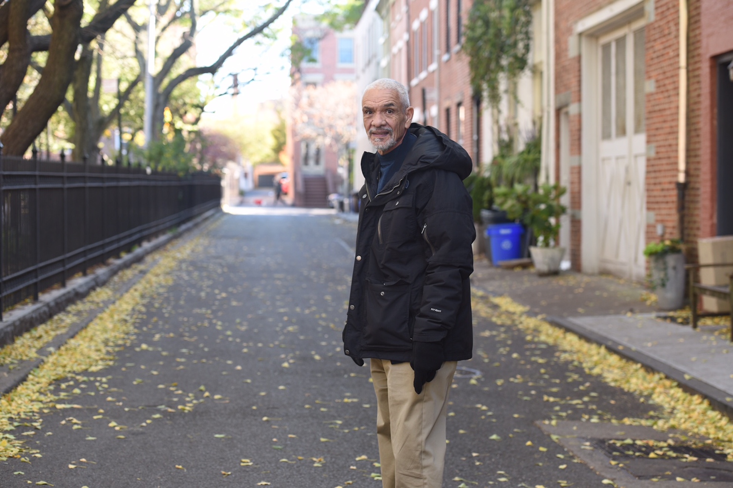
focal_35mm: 70
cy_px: 244
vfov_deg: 19.5
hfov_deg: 28.8
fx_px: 1425
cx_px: 366
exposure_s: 1/160
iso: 400
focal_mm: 70
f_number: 4
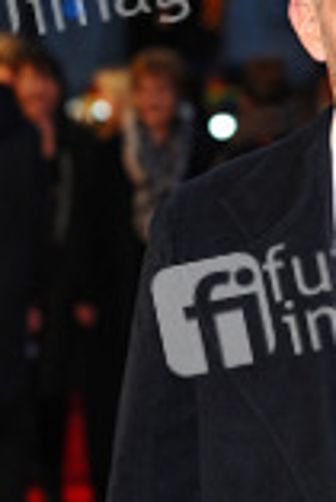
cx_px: 411
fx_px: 4596
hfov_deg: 4.2
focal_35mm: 329
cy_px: 460
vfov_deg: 6.2
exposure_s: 1/200
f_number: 4.5
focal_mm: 86
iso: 320
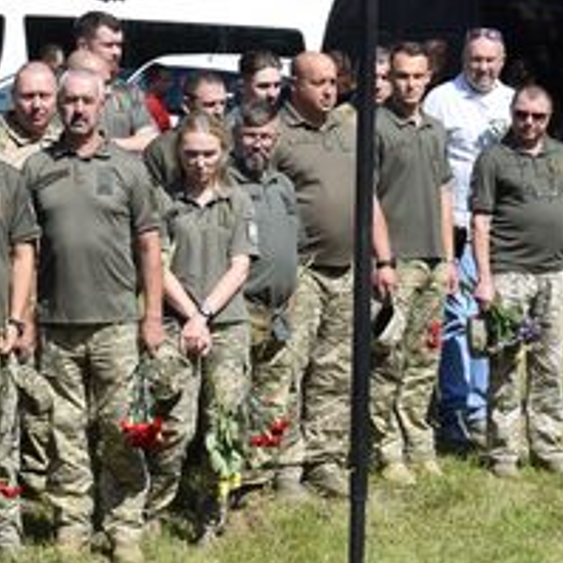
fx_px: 3533
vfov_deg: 9.1
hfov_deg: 9.0
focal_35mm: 192
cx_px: -45
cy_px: 143
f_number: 10
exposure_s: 1/400
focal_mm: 40
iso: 200
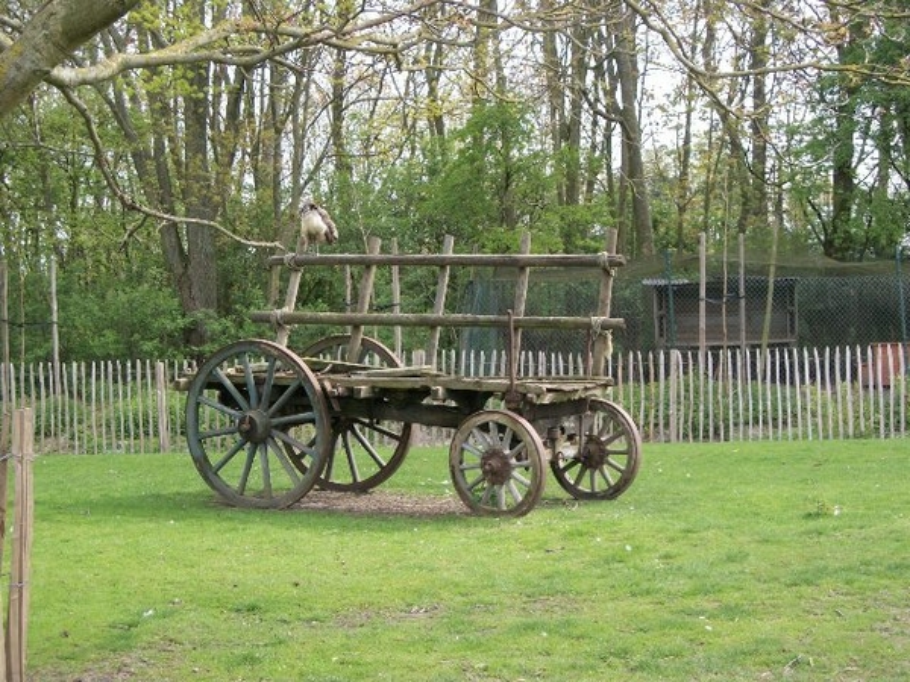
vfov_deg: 23.7
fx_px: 1630
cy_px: 341
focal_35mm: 62
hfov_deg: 31.2
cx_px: 455
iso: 80
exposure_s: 1/200
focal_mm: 11
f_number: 4.1
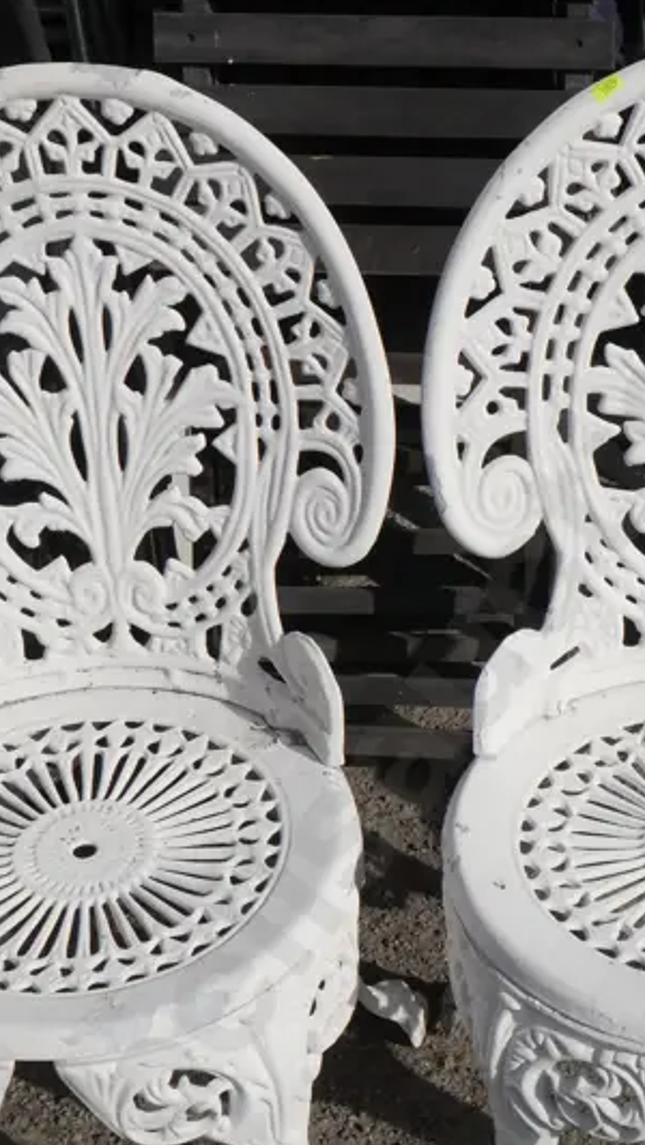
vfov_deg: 31.4
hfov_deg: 17.9
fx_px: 2036
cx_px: 481
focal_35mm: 67
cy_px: 657
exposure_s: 1/640
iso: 200
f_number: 10
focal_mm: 16
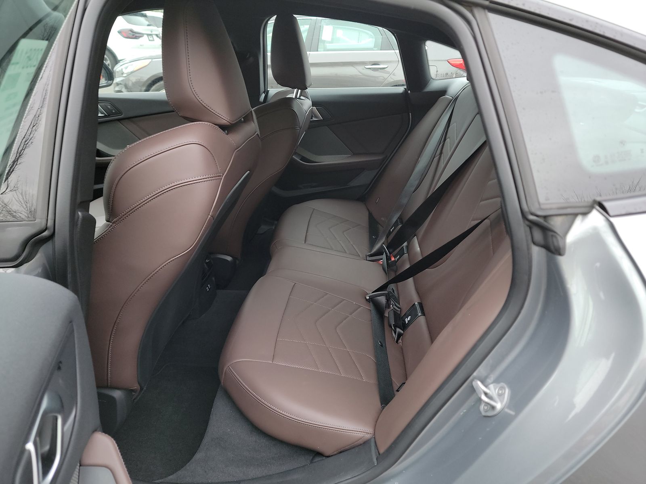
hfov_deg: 71.6
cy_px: 242
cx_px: 323
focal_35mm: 24
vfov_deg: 56.8
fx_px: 448
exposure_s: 1/59
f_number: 1.8
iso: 203
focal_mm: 6.7
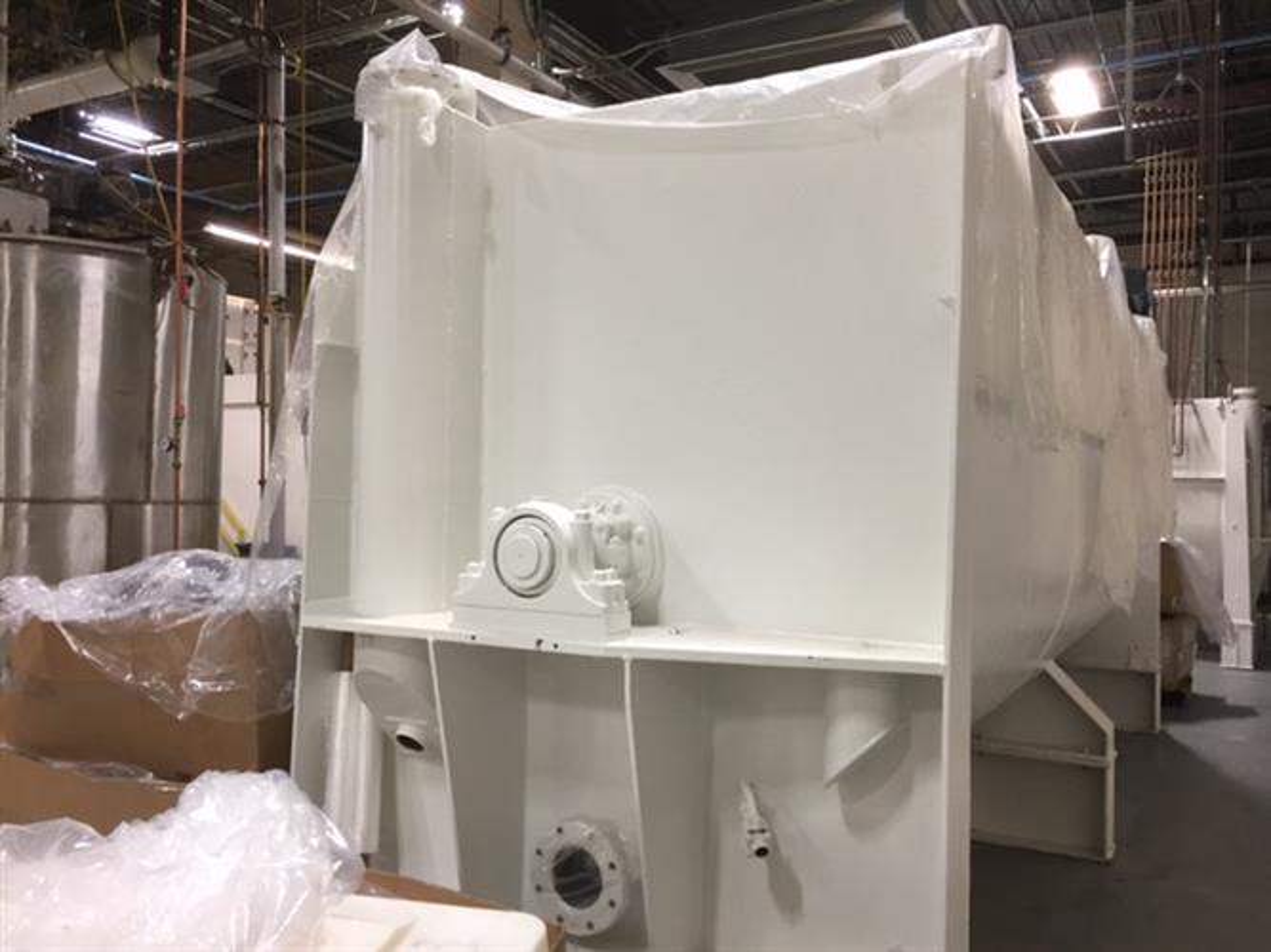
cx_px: 636
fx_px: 1065
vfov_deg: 48.2
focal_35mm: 29
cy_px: 476
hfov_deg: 61.7
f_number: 2.2
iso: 100
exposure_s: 1/30
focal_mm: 4.15
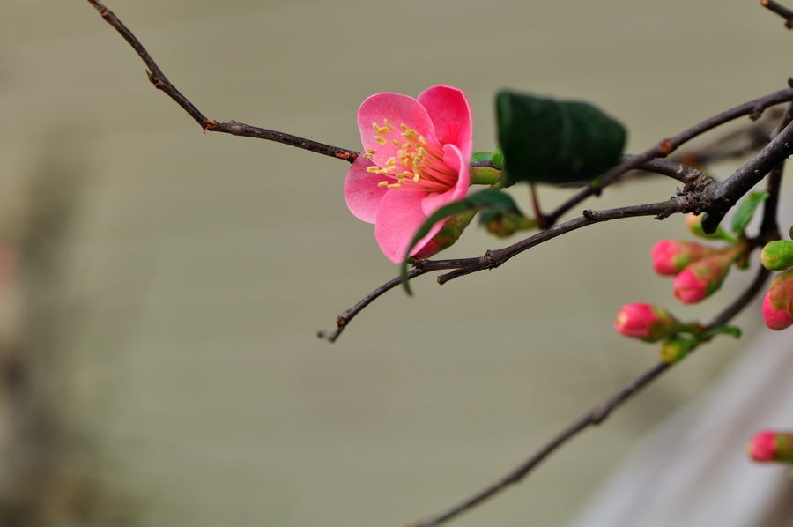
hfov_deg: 13.1
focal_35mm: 158
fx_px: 3466
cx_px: 396
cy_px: 264
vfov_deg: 8.7
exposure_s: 1/160
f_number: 5.6
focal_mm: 105
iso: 200
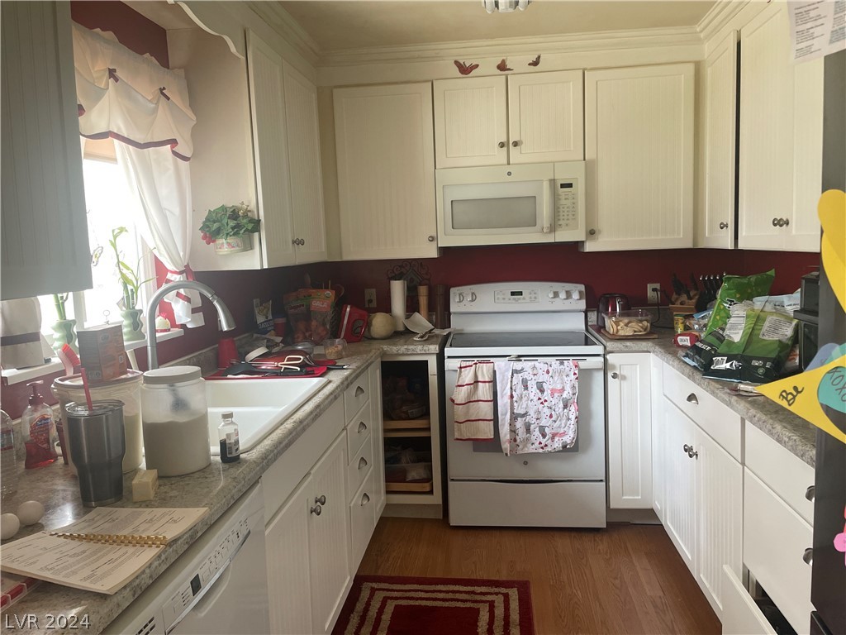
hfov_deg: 67.3
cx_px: 423
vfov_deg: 53.1
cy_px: 318
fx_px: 635
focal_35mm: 26
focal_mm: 4.2
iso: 125
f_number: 1.6
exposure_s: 1/113
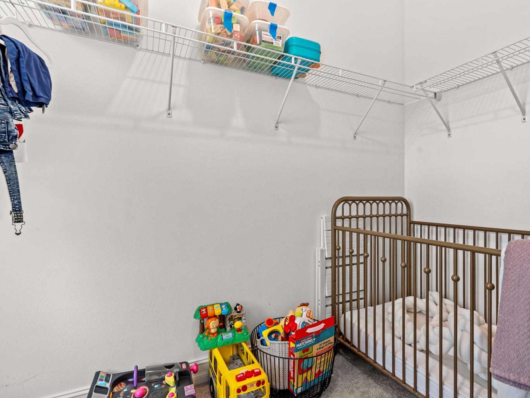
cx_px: 298
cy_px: 193
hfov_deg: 87.3
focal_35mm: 18
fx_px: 276
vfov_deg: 71.6
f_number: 8
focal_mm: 16
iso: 250
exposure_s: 1/4
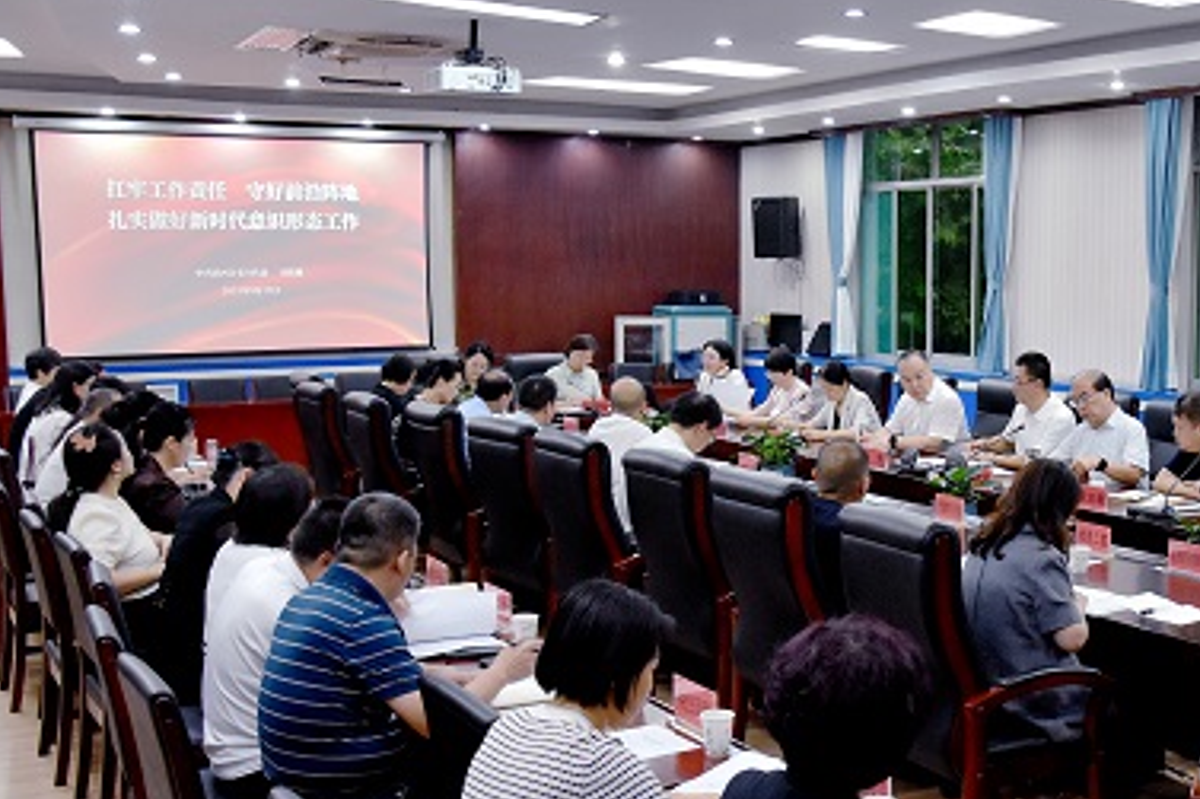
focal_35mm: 43
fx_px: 1433
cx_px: 914
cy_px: 487
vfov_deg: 31.1
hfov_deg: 43.8
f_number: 3.5
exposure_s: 1/160
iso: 1600
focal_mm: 18
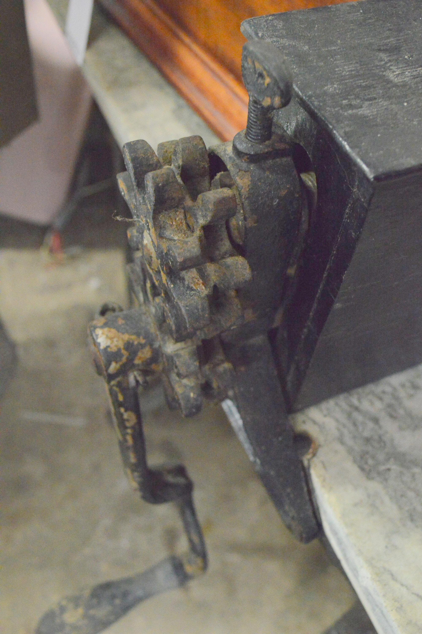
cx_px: 211
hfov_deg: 36.8
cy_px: 317
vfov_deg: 53.2
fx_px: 634
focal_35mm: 36
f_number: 5.6
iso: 6400
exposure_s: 1/50
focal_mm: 24
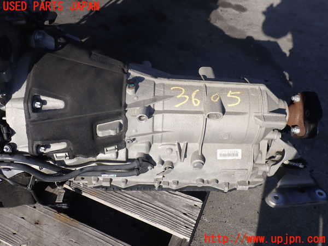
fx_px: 284
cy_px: 123
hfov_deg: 60.0
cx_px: 164
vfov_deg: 46.8
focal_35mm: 30
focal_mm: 5.4
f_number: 3.2
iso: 100
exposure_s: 1/800
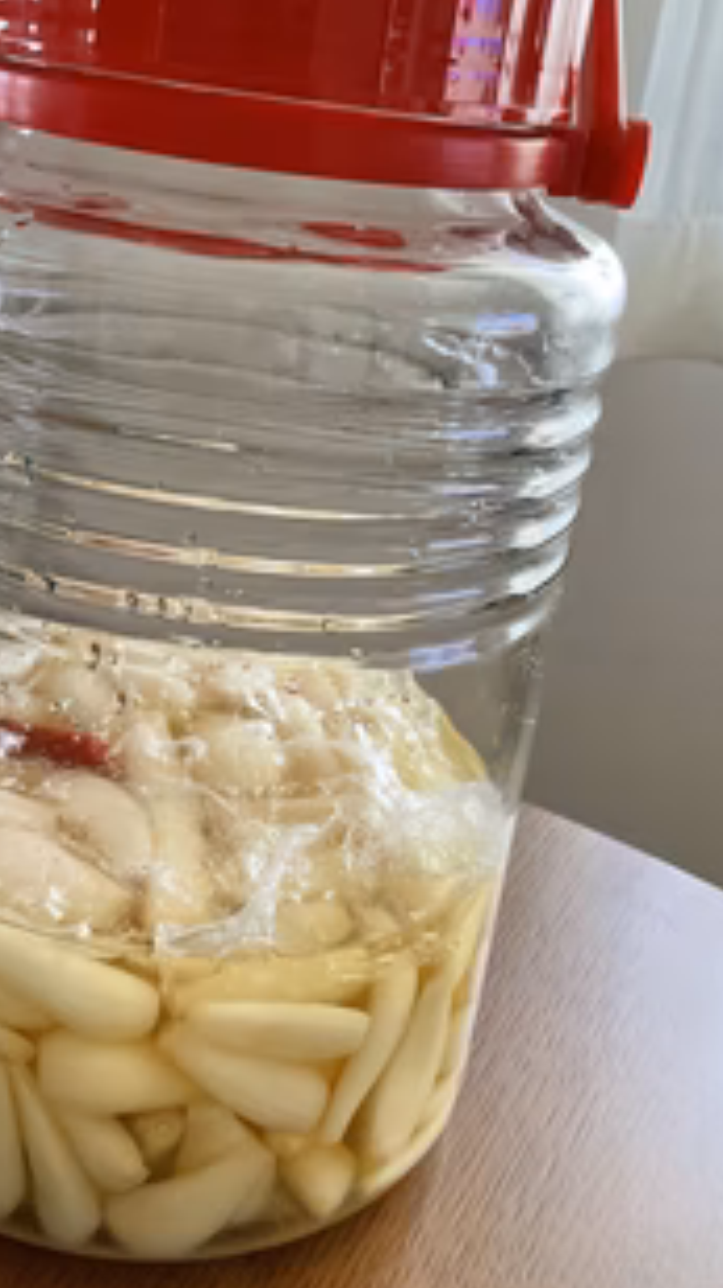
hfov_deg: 28.8
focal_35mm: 41
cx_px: 234
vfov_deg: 49.4
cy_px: 631
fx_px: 1399
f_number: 1.8
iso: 160
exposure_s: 1/60
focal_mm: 3
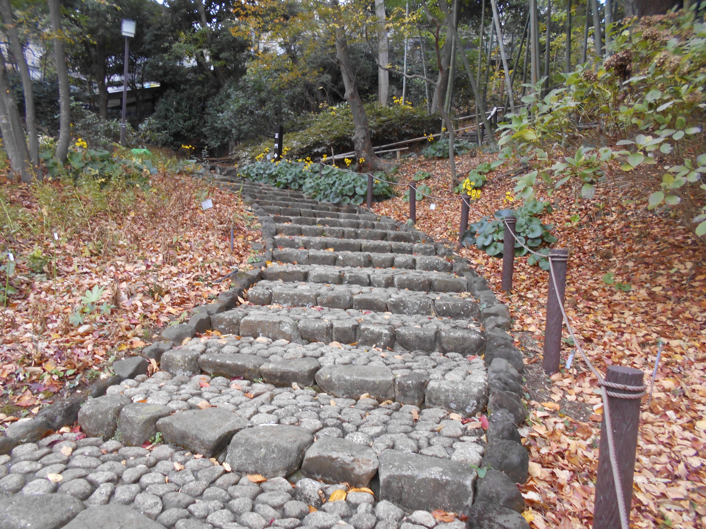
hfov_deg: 67.3
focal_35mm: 26
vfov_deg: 53.1
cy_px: 264
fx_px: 530
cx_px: 353
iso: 160
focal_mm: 4.6
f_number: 3.2
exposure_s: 1/30
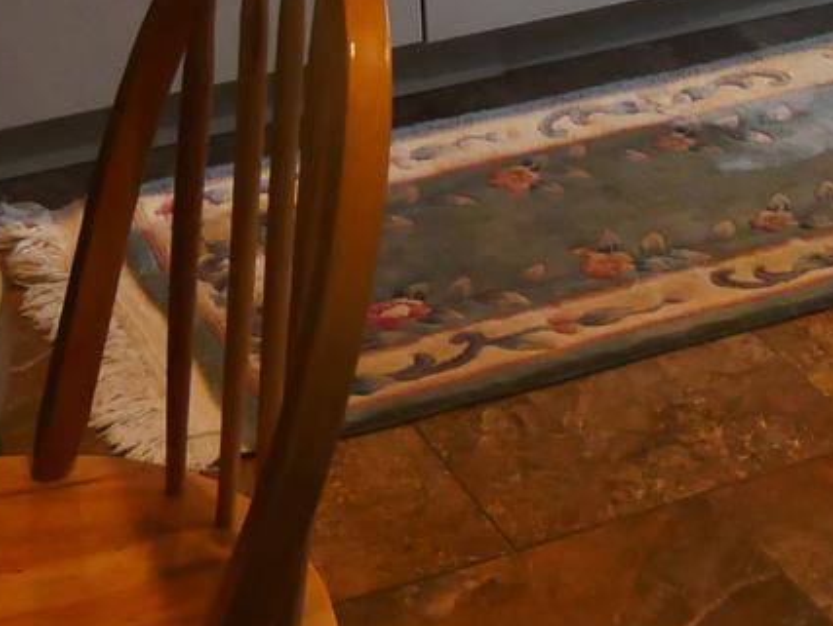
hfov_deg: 16.7
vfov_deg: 11.9
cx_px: 873
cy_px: -509
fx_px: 2770
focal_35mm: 115
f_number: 3.5
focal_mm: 12
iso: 1250
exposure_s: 1/60
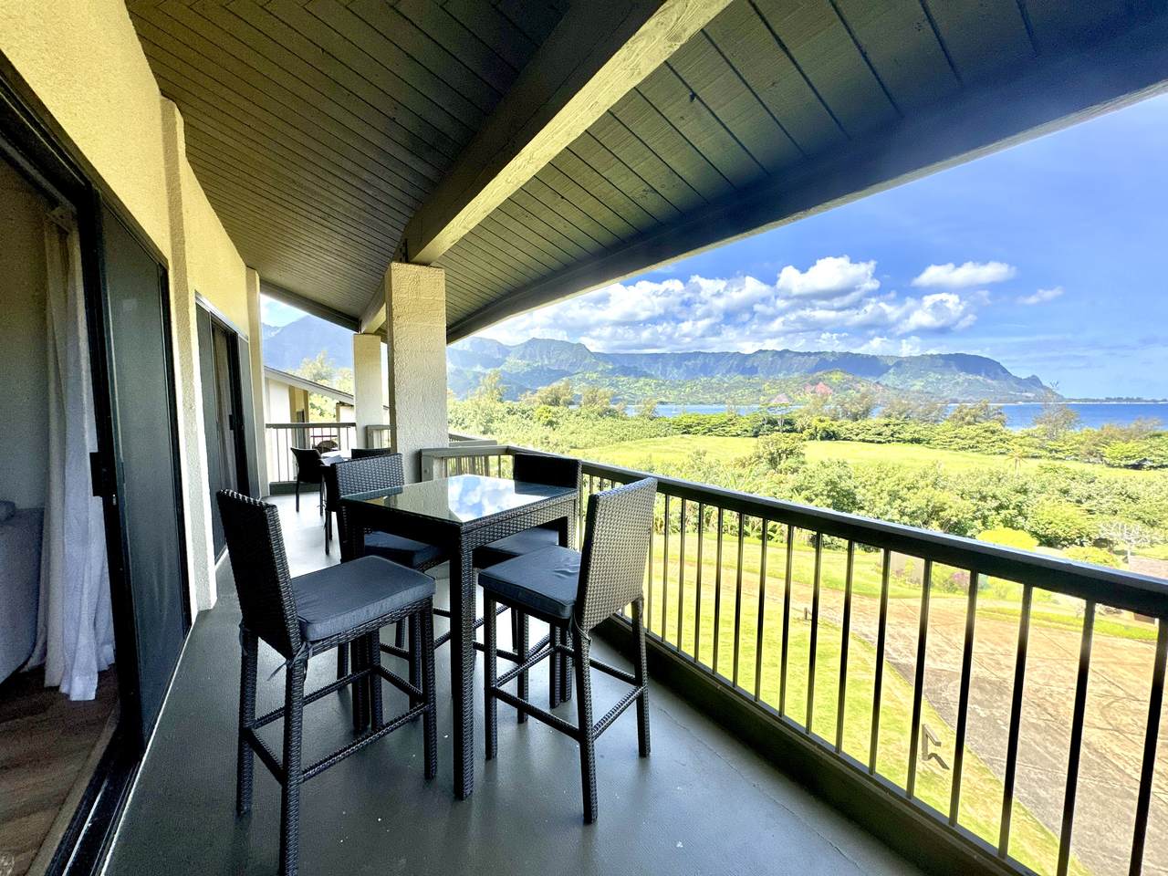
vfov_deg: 85.7
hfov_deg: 102.1
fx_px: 472
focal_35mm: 14
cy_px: 438
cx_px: 584
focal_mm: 2.22
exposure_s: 1/1063
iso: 50
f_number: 2.2
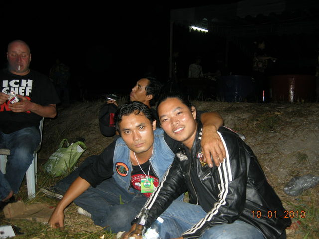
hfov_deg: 52.6
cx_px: 160
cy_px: 120
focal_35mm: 35
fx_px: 323
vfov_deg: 40.7
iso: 87
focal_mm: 7.5
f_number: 2.7
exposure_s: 1/60
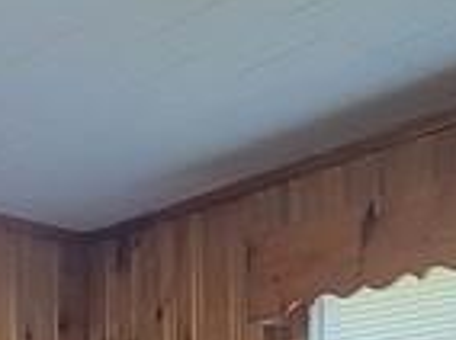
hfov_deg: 20.9
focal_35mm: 94
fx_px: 1236
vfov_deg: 13.6
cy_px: 658
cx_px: 186
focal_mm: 2.2
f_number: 2.2
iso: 400
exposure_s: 1/60
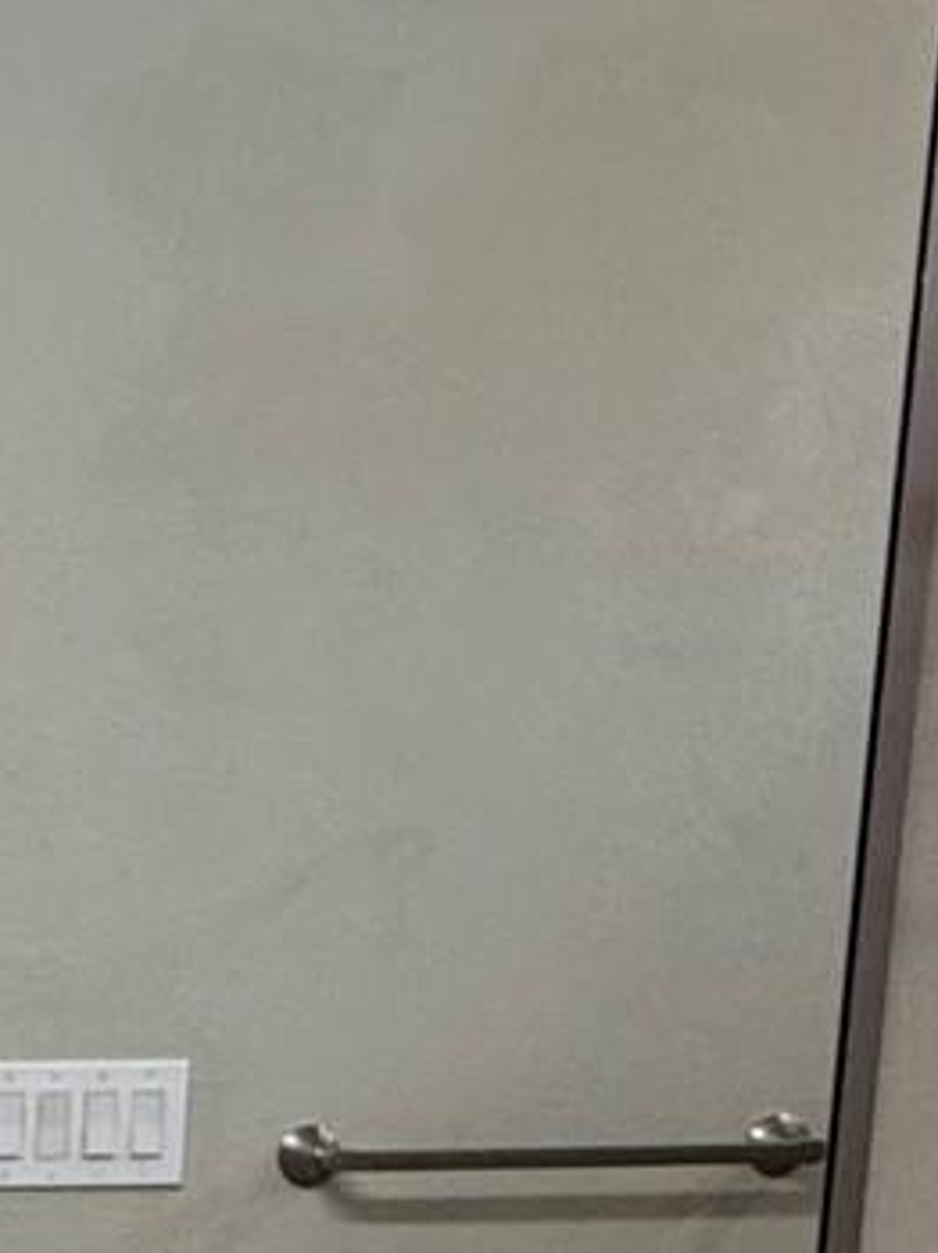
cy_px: 1686
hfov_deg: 15.1
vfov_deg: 21.3
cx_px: -834
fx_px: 2966
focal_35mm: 82
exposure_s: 1/120
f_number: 2.2
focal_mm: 2.22
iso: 200
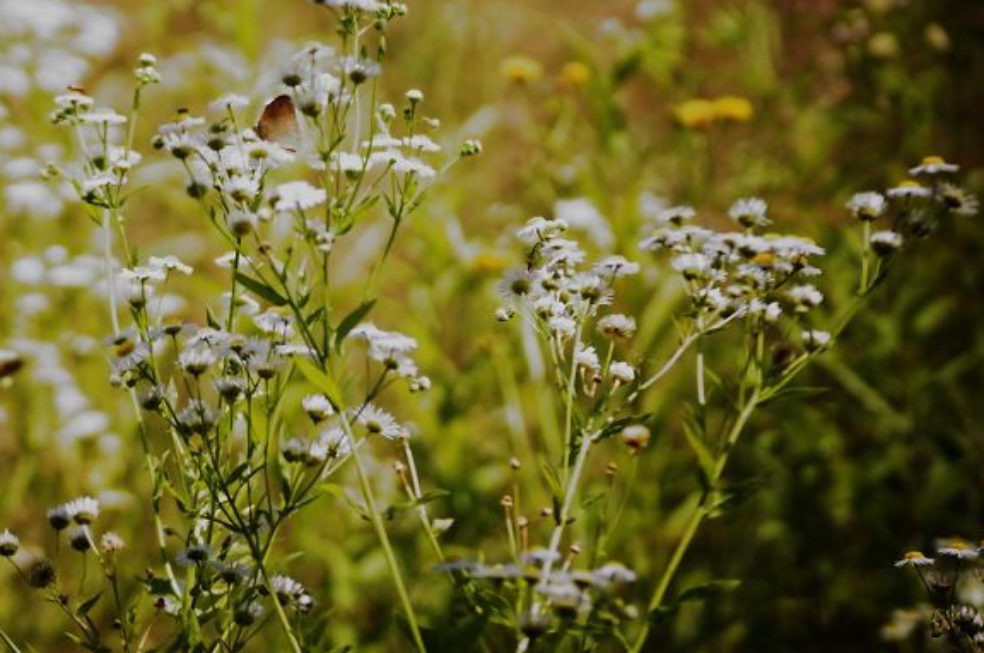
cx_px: 282
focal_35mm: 321
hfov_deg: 6.4
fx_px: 8759
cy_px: 221
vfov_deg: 4.3
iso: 800
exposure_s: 1/4000
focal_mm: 140
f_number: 5
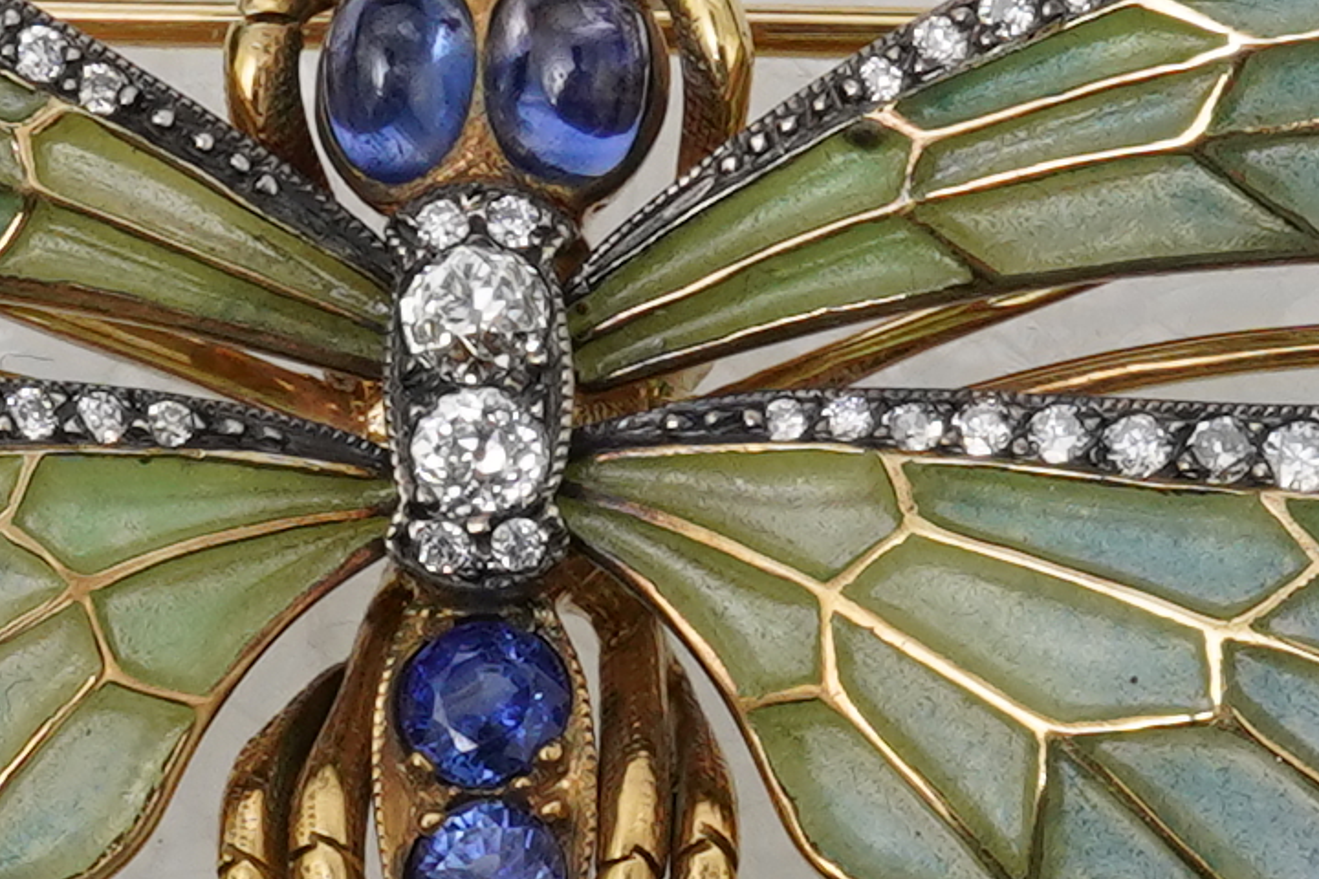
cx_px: 484
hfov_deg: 8.4
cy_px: 950
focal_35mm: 246
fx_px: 9012
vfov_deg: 5.6
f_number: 22
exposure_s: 1/100
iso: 500
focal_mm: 30
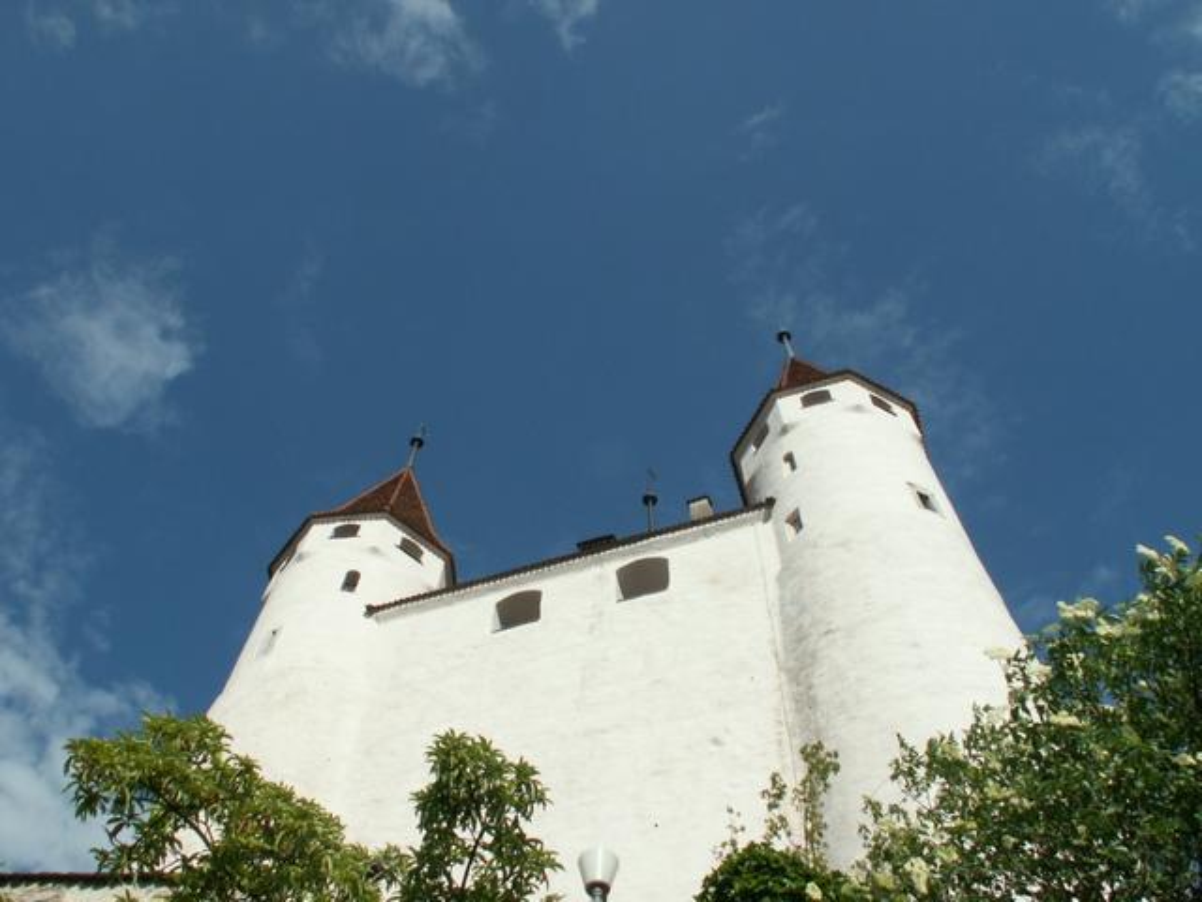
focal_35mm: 35
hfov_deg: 52.6
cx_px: 601
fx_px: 1215
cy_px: 451
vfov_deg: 40.7
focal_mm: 5.86
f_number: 7.1
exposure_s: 1/250
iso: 50
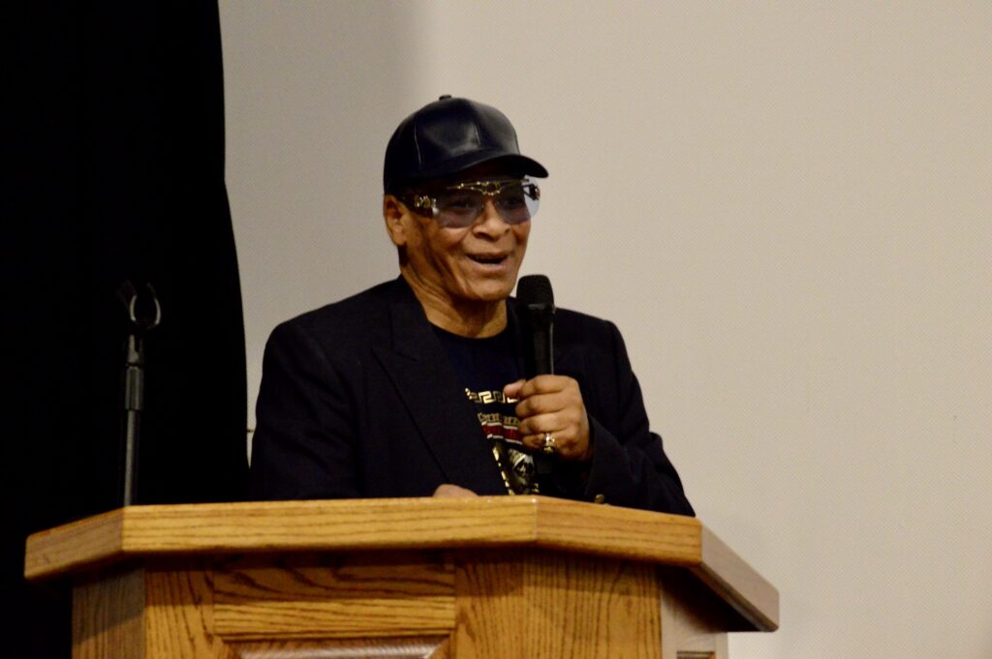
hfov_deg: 8.3
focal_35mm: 248
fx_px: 6814
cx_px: 496
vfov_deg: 5.5
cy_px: 330
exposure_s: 1/50
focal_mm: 165
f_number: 9
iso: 6400
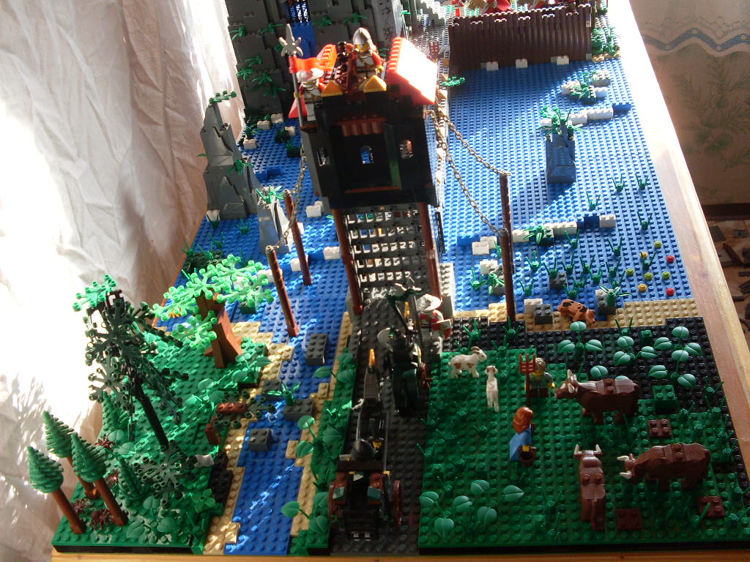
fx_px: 823
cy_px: 281
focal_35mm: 38
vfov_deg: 37.7
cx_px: 375
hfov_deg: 49.0
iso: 80
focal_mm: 6.3
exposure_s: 1/90
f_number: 2.8
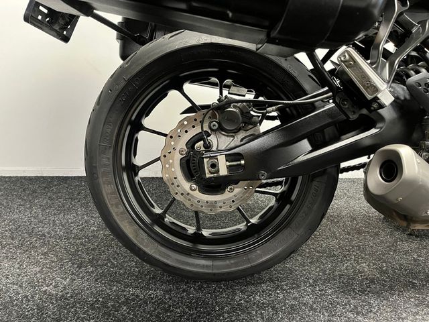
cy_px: 161
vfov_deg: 53.1
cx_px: 214
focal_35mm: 26
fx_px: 322
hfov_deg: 67.3
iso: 500
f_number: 1.6
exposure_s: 1/33
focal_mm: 5.1
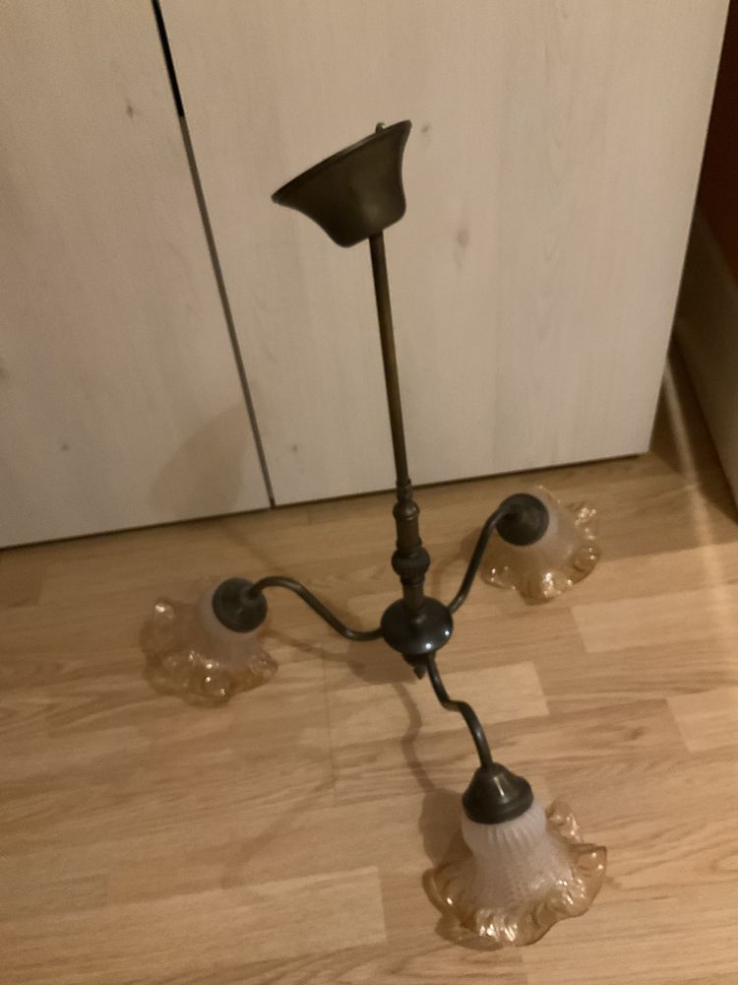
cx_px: 369
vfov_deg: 61.7
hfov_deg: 48.2
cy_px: 492
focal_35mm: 29
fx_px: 824
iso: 500
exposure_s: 1/25
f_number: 1.8
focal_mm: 3
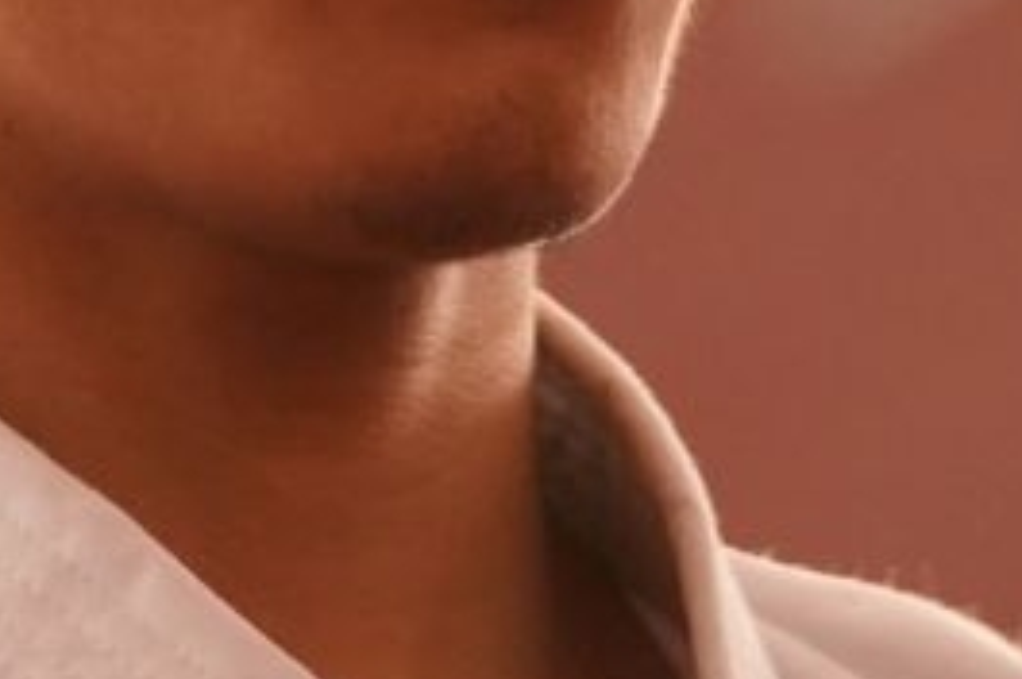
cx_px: 590
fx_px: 13496
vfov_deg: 2.9
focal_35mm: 476
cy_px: 675
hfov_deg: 4.3
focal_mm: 70
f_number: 2.8
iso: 1600
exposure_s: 1/500
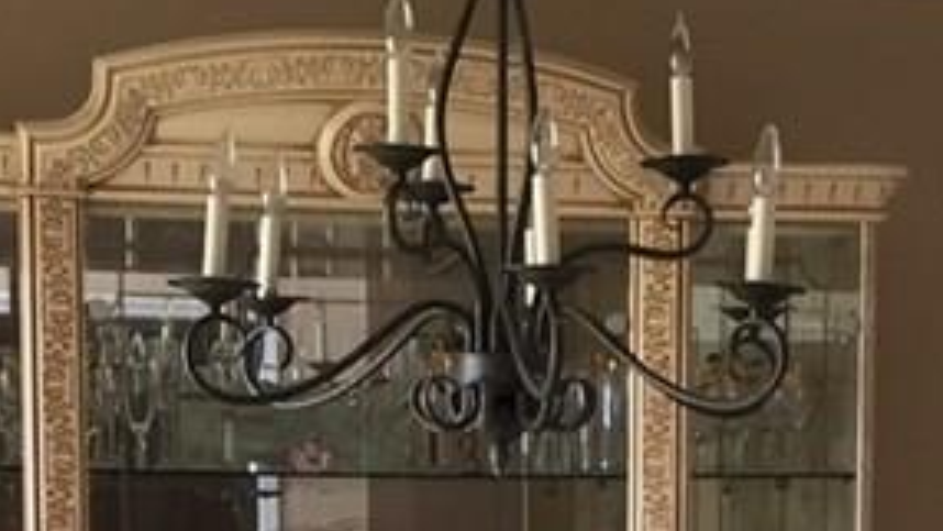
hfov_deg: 18.9
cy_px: 881
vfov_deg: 10.3
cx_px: 643
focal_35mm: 113
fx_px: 2826
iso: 80
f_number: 2.2
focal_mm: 4.15
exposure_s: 1/30
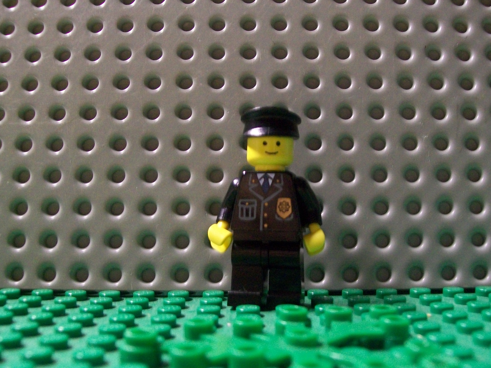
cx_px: 261
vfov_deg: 35.1
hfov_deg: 45.8
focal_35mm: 41
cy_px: 170
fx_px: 581
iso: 200
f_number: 2.7
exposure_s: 1/8
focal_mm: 6
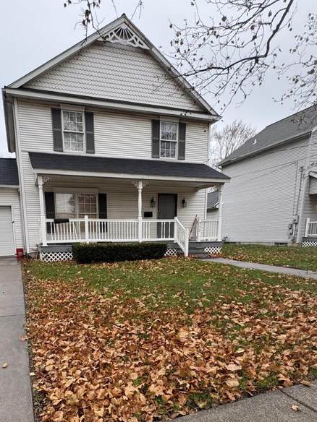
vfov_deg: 70.7
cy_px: 296
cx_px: 109
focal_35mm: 23
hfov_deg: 57.8
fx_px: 281
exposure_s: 1/99
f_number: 2.2
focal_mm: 2.22
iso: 80
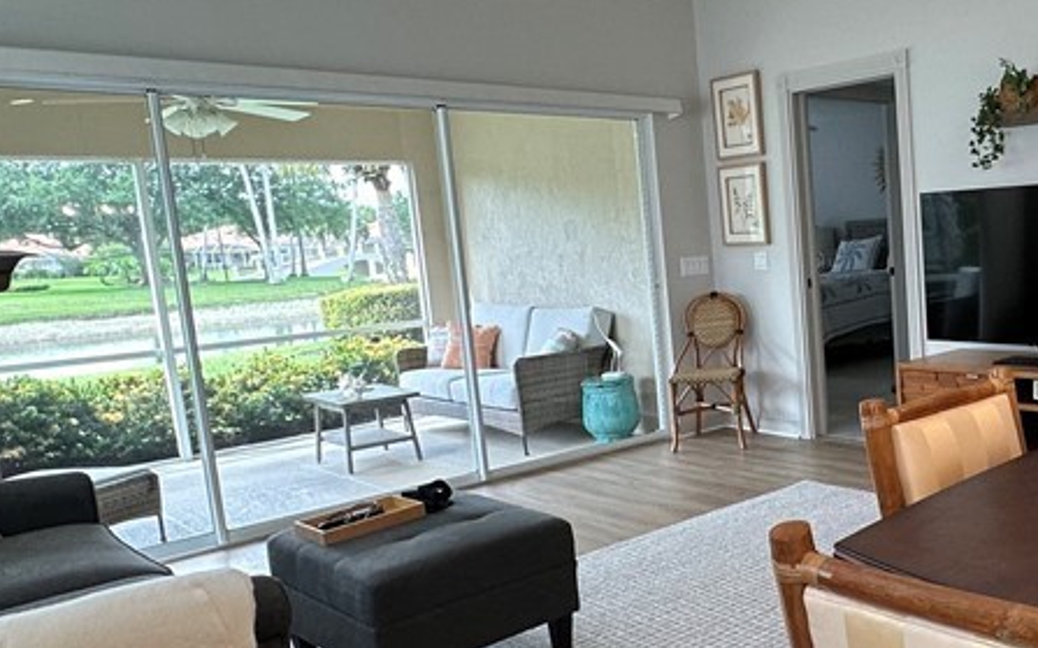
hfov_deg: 50.9
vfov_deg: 37.2
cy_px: 355
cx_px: 913
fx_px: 961
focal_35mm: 34
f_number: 2.2
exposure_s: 1/120
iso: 125
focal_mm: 2.22
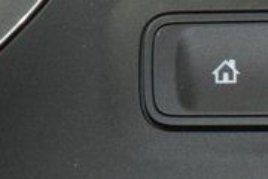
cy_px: 363
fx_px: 4444
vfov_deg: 2.3
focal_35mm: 597
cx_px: 465
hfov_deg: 3.4
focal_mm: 70
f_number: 4.5
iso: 3200
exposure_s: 1/40
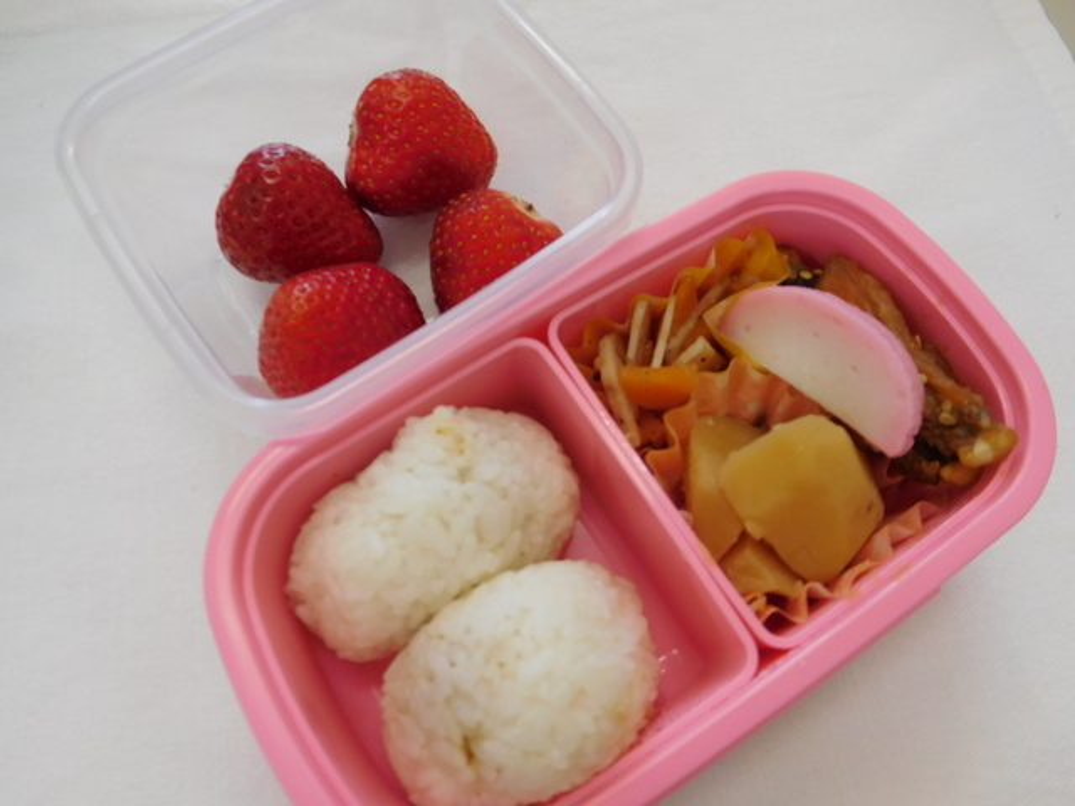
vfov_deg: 54.9
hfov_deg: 69.4
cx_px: 538
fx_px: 776
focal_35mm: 25
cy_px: 403
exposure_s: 1/50
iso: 125
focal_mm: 4.5
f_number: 3.4
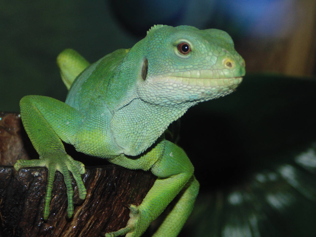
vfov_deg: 6.3
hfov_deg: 8.4
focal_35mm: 236
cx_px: 158
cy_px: 118
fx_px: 2154
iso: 200
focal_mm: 42.3
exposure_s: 1/60
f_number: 5.6
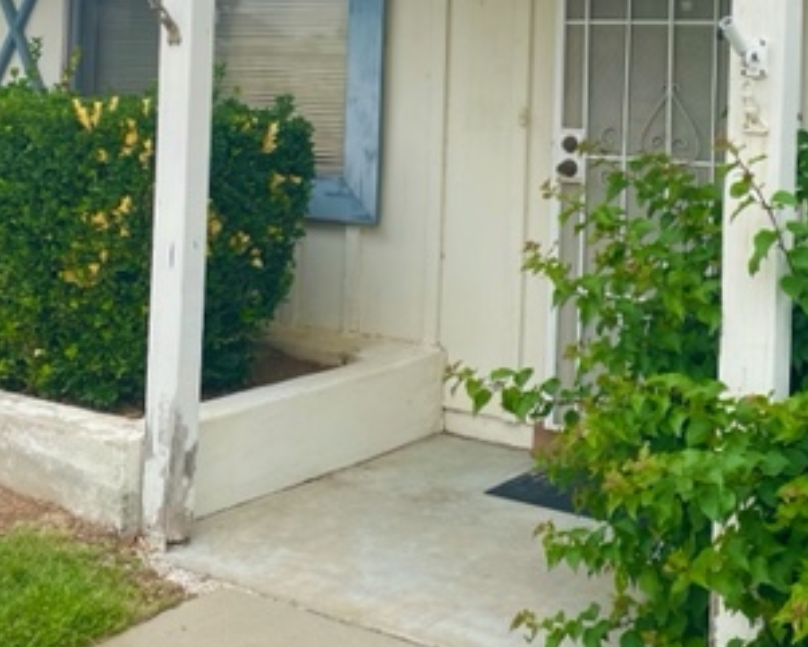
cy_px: 78
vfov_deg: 27.2
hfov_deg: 34.2
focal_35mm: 54
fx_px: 1292
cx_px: 574
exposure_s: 1/606
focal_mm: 4.2
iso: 32
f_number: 1.6
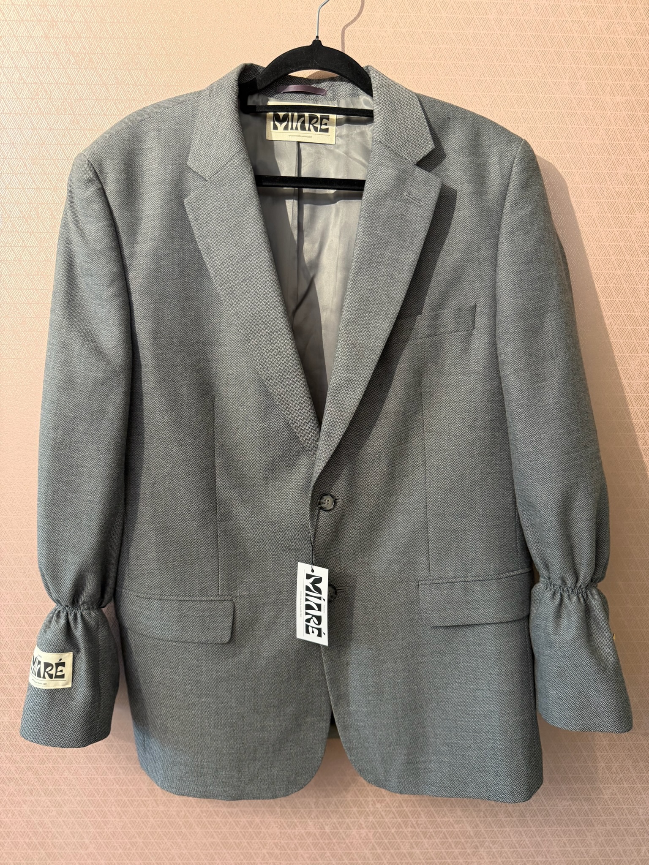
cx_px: 324
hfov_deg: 56.8
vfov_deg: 71.6
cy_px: 432
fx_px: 600
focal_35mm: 24
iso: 320
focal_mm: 6.76
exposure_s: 1/50
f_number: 1.78
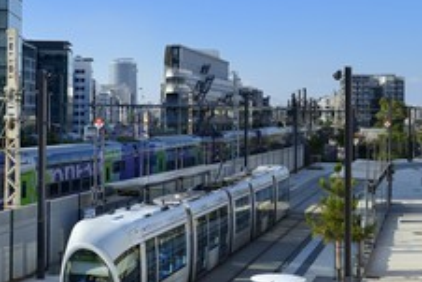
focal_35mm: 65
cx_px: 187
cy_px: 125
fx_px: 762
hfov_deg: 30.9
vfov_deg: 20.9
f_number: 9
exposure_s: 1/200
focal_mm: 35
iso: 100
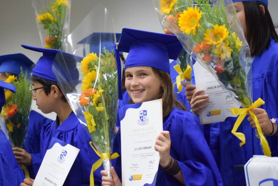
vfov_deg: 16.6
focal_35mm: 82
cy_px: 93
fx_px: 637
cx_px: 139
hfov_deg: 24.6
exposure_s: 1/60
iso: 1600
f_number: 4
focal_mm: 55
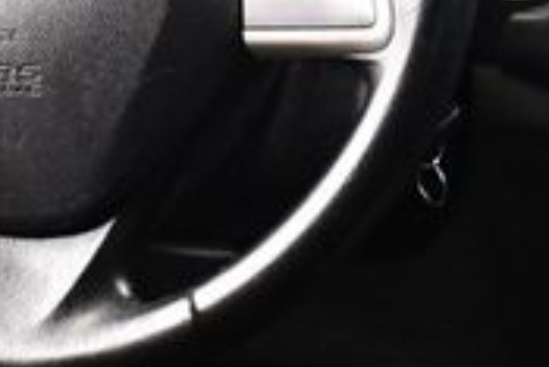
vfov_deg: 10.3
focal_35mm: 132
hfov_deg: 15.2
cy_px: -35
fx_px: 2015
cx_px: 577
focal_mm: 18
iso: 4000
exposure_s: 1/60
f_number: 3.5
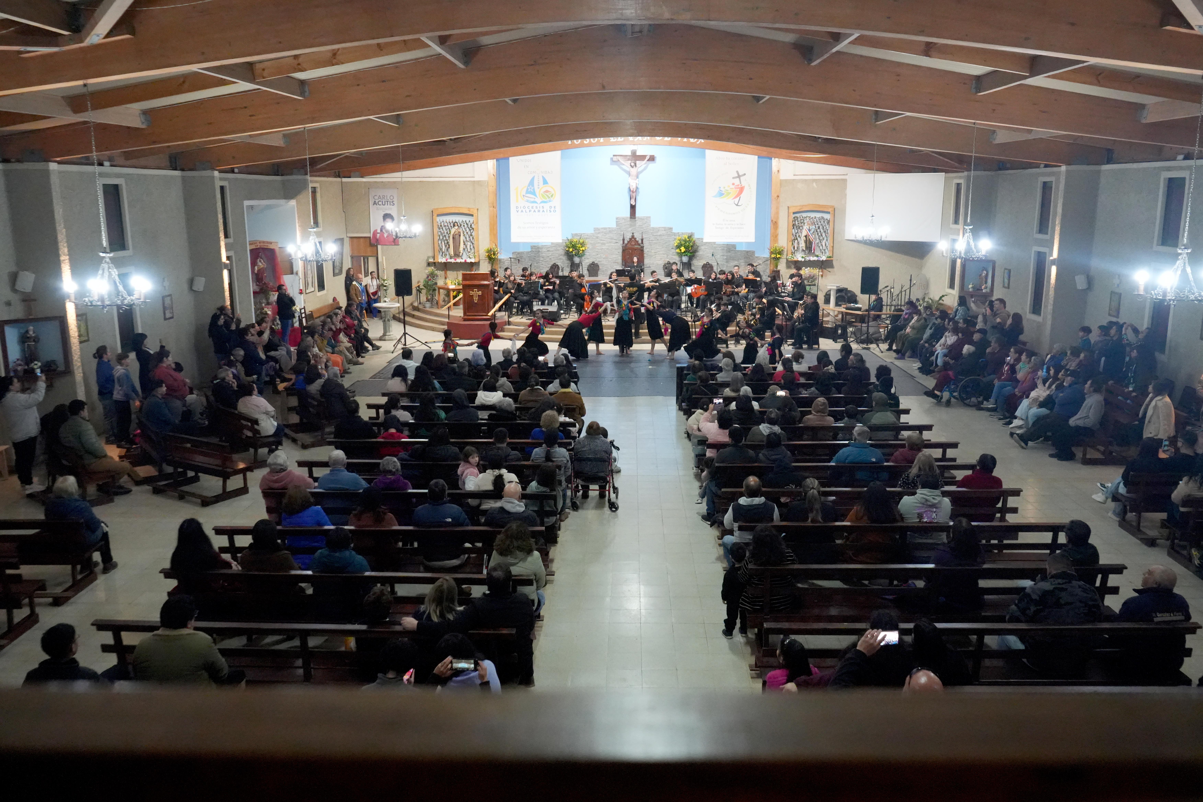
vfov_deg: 46.4
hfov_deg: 65.5
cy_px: 401
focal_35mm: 28
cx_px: 602
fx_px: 936
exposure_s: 1/200
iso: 12800
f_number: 5.6
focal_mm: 28
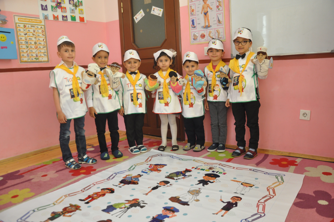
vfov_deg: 47.8
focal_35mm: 27
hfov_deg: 67.4
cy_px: 111
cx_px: 167
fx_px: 250
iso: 800
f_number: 4.5
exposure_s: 1/80
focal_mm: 18
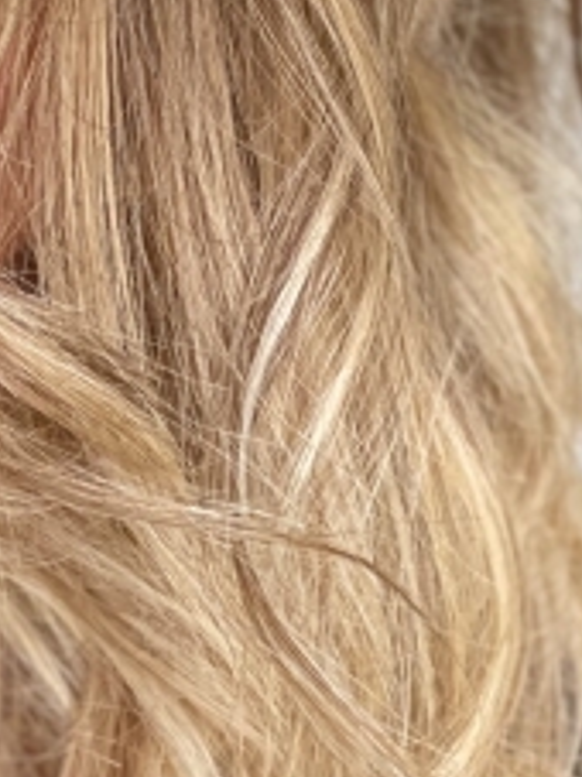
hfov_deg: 6.9
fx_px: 4802
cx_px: -195
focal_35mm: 214
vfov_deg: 9.2
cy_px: 173
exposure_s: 1/122
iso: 160
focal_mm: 6
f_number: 2
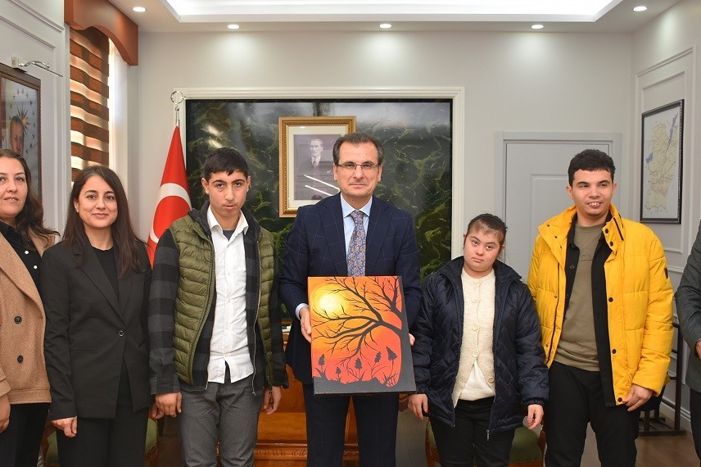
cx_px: 335
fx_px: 817
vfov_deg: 31.8
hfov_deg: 46.4
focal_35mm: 42
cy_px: 281
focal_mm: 20
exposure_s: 1/60
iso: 400
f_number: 4
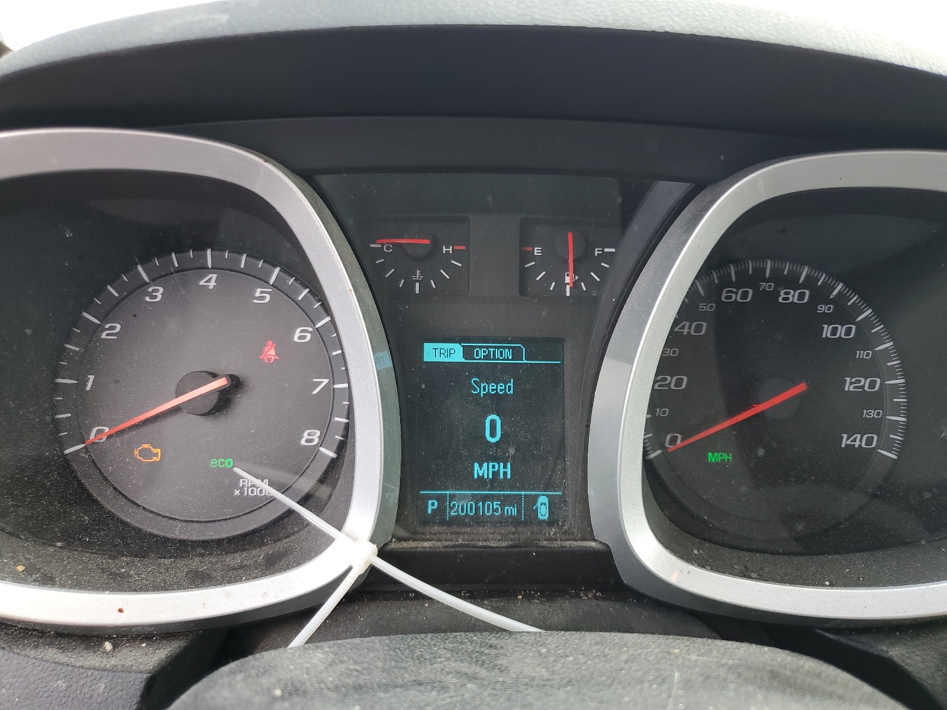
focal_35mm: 26
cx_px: 474
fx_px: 711
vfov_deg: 53.1
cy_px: 355
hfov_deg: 67.3
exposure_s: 1/120
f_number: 1.5
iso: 63
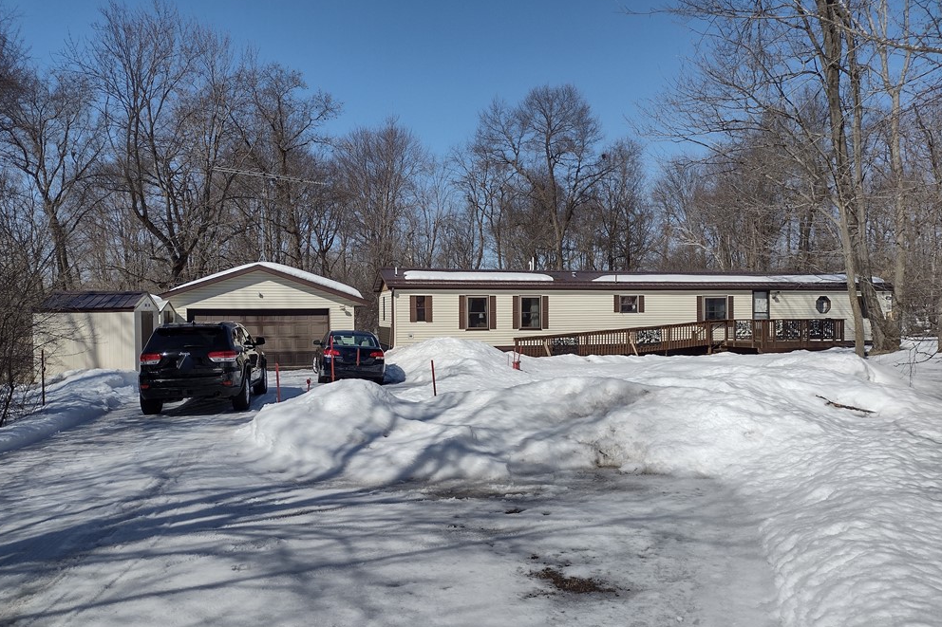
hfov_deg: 63.7
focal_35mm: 29
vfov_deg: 44.9
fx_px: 759
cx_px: 474
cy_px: 327
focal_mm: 4.71
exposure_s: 1/5037
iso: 100
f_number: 1.7
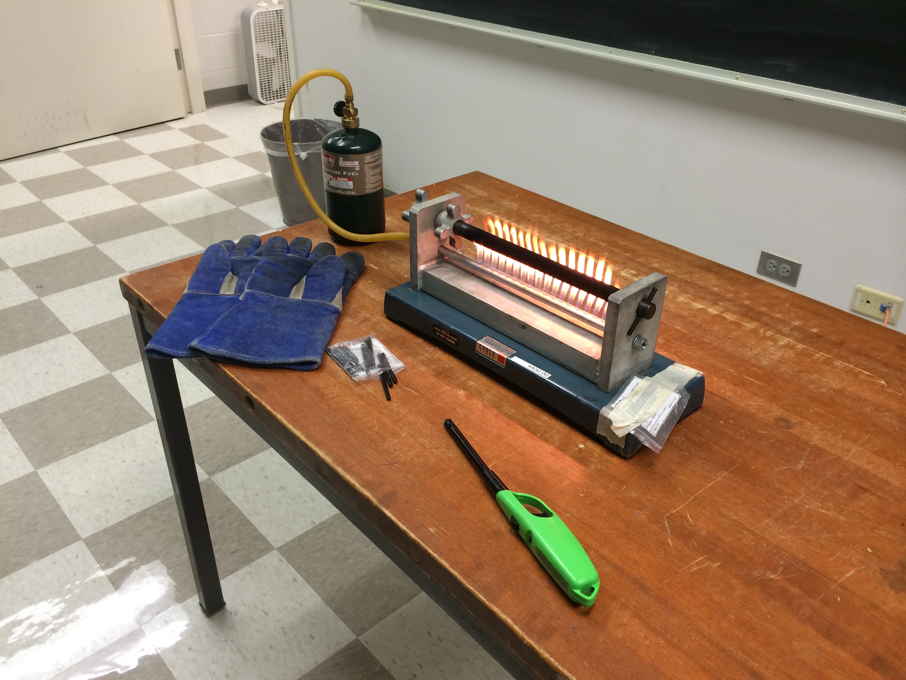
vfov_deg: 46.8
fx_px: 785
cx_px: 453
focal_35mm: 30
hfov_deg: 60.0
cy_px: 340
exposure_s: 1/30
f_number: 2.2
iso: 80
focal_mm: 4.12
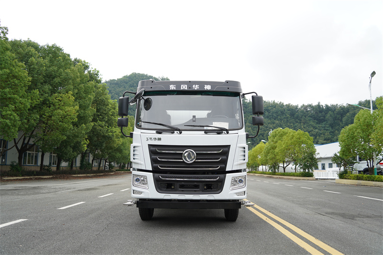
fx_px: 340
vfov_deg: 41.1
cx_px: 192
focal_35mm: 32
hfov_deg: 58.7
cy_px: 128
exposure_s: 1/400
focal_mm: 32
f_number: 3.2
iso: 100
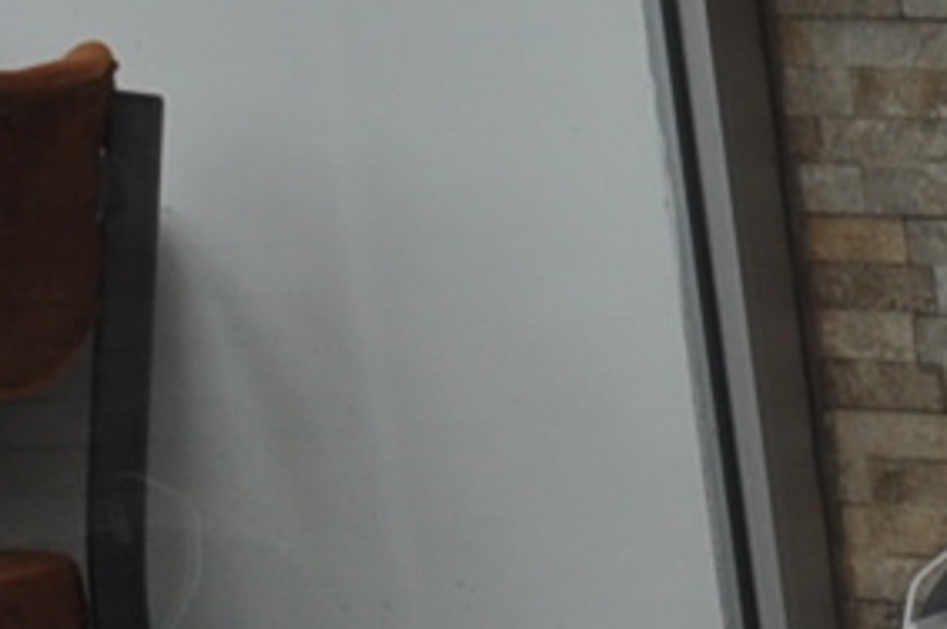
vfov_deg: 5.4
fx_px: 6569
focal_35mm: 250
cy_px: 1181
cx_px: 3125
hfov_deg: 7.1
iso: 200
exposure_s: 1/40
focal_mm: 22
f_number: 6.3
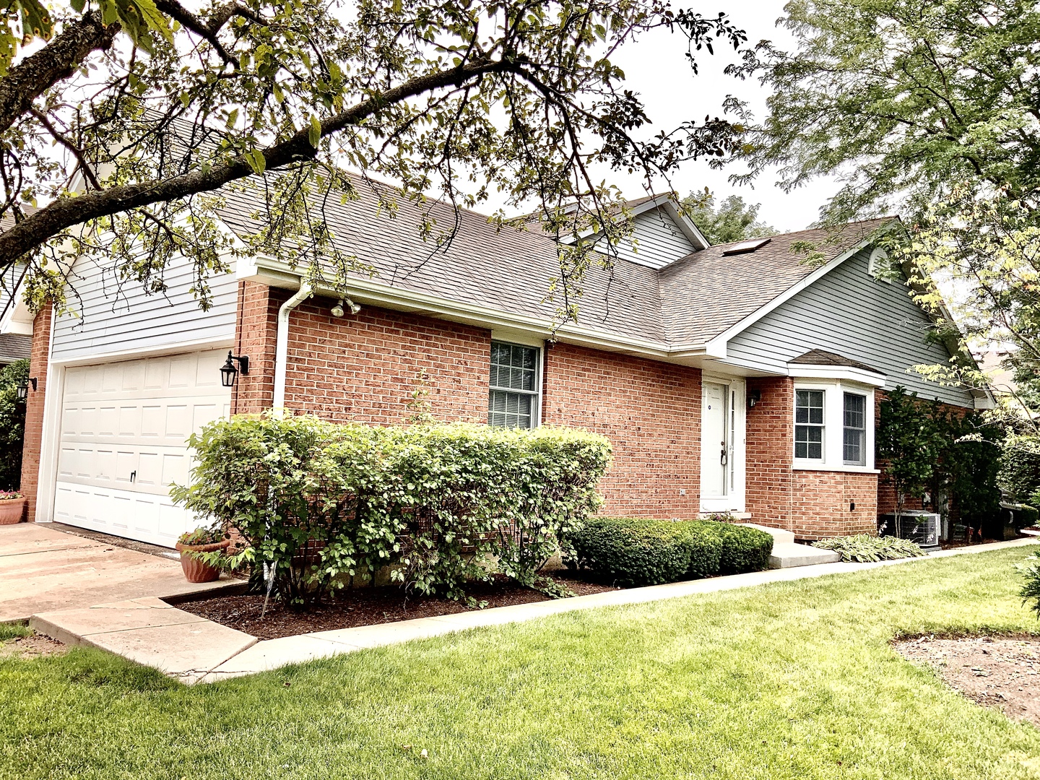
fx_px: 871
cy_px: 390
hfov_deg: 61.7
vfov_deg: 48.2
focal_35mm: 29
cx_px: 520
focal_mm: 3
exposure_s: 1/804
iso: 16
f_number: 1.8
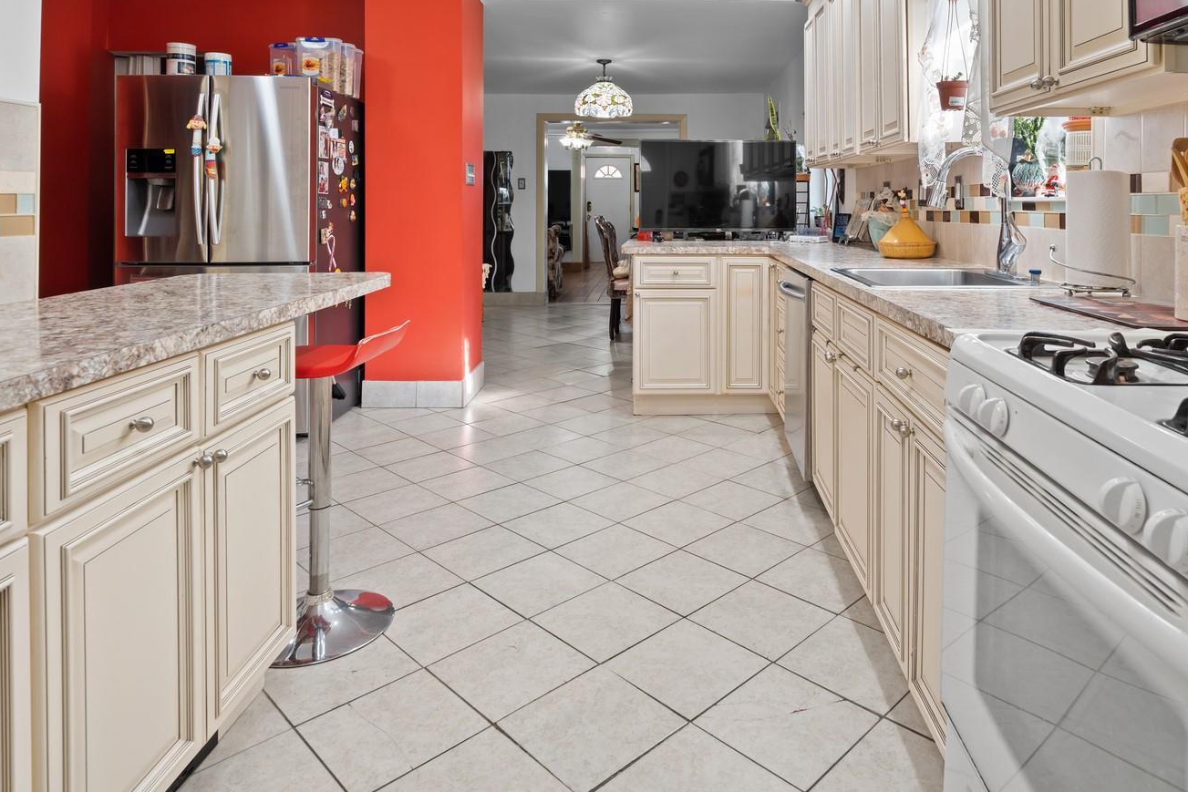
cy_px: 188
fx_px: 726
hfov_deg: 78.2
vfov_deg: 54.3
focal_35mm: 22
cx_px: 676
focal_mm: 14
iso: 200
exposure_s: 1/3
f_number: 8
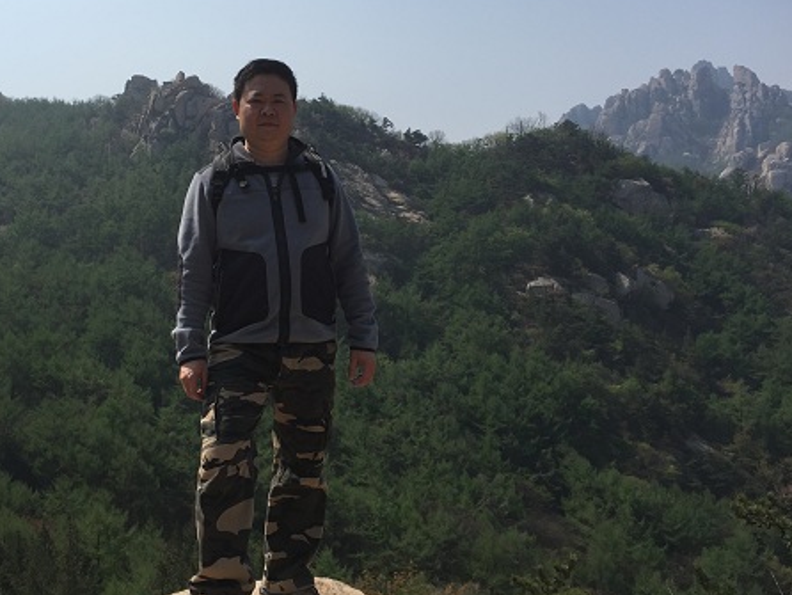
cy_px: 295
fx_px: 893
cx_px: 261
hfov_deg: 47.0
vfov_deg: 36.9
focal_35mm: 39
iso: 32
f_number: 2.2
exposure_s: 1/2639
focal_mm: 4.15
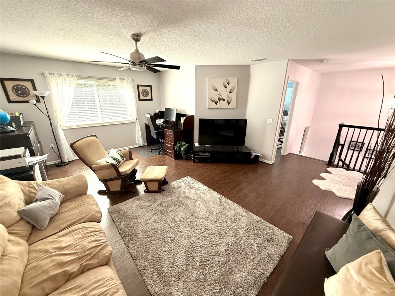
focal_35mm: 14
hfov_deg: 102.1
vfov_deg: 85.7
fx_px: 160
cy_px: 148
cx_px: 198
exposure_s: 1/60
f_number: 2.2
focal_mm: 2.22
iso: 250
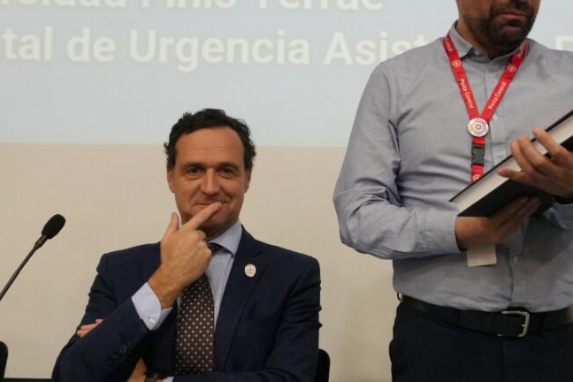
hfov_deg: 32.9
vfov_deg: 22.6
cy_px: 175
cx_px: 410
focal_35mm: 60
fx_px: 955
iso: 2500
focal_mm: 16
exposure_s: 1/160
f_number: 4
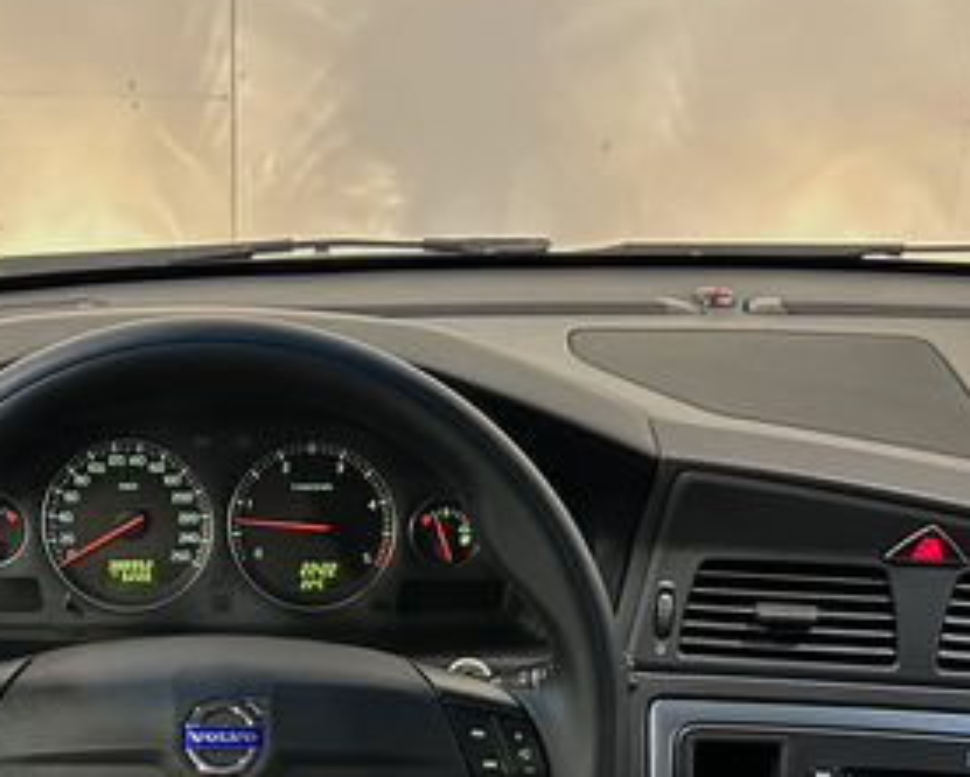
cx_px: 329
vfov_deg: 26.4
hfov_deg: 33.8
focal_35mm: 55
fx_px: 1580
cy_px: 749
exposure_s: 1/33
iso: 1000
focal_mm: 6.86
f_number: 1.78
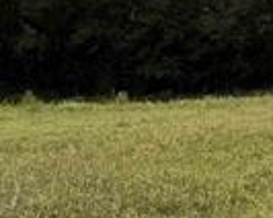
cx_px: 279
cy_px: 43
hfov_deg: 16.6
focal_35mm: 113
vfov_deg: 13.5
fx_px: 912
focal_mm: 6.76
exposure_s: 1/8130
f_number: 1.78
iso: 80
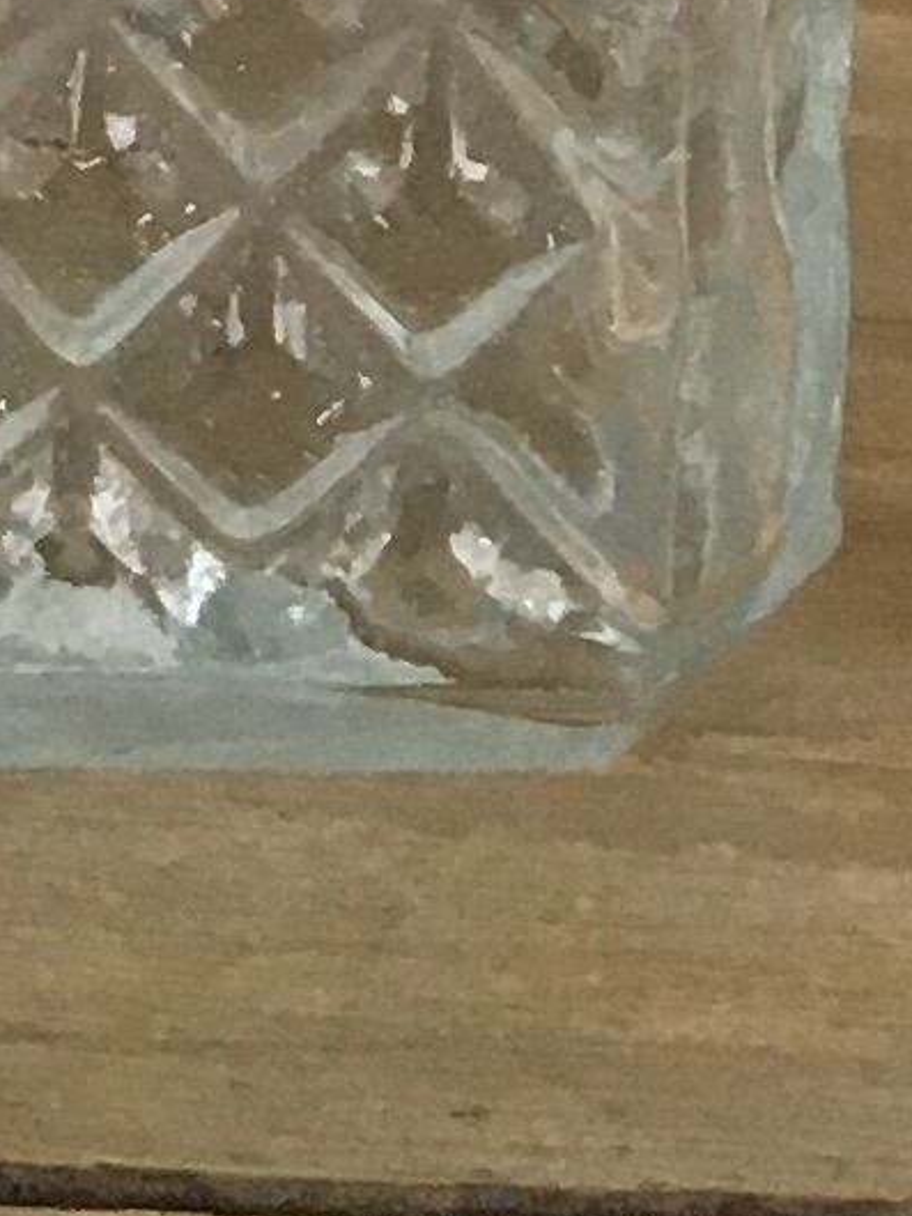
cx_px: -427
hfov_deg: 6.6
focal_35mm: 221
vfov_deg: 7.3
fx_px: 7760
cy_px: -3089
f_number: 2.2
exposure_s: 1/33
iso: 40
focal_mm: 4.15
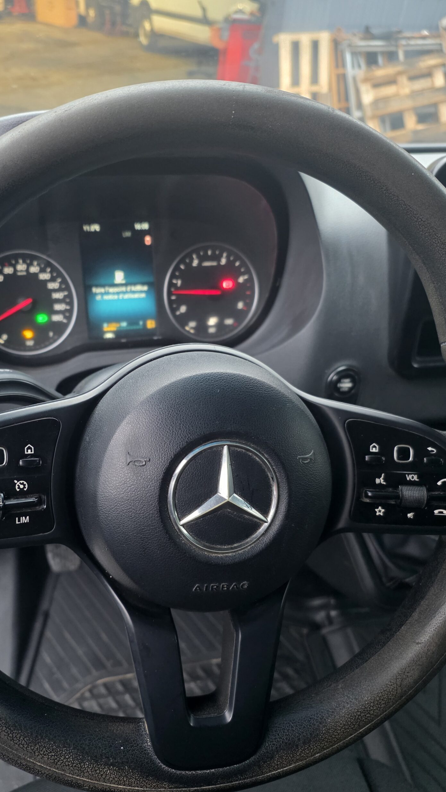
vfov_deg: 71.9
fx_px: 547
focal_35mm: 26
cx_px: 164
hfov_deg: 44.0
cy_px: 411
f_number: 1.7
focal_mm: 6.25
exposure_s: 1/100
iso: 1000
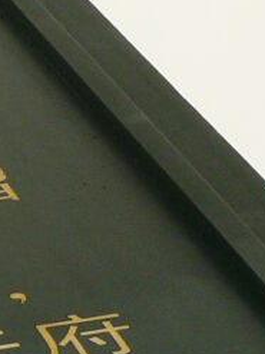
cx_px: -488
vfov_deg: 6.7
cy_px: 42
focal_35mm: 297
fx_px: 3034
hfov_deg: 4.8
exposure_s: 1/500
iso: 100
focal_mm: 8.6
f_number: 5.6
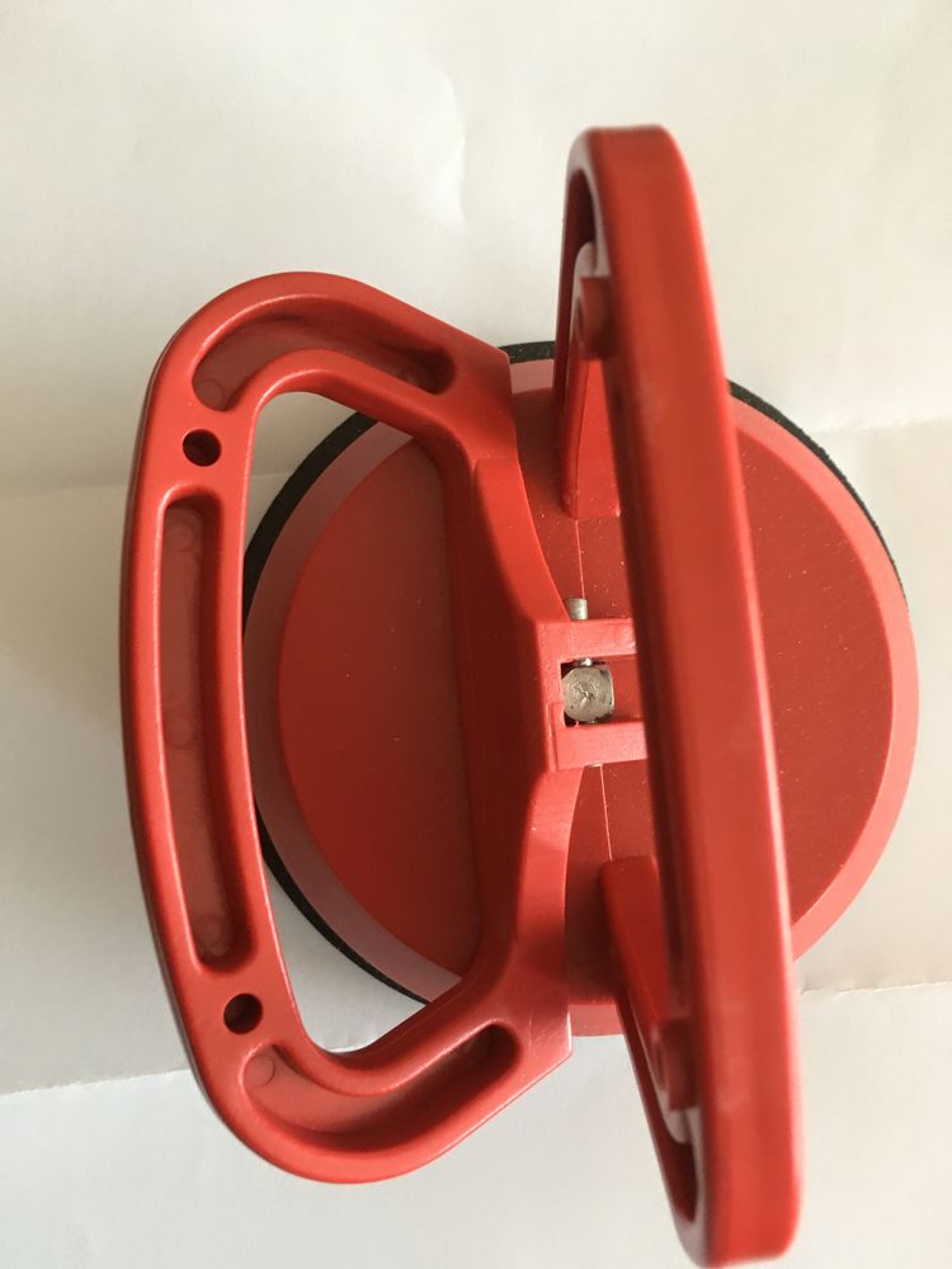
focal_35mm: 29
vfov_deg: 61.7
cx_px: 476
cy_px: 634
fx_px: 1063
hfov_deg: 48.2
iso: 160
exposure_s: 1/33
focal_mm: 4.15
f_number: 2.2
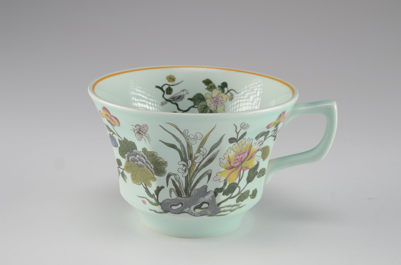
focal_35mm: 72
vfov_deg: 18.8
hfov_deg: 28.1
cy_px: 132
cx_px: 200
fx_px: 800
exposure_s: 1/80
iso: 100
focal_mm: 48
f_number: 13
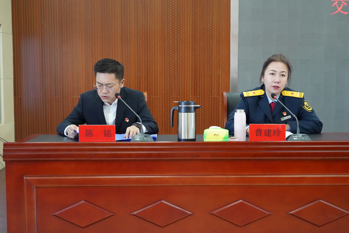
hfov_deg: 40.3
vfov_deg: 27.5
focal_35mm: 49
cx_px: 174
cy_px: 116
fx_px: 475
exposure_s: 1/250
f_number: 5.6
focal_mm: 49
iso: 12800
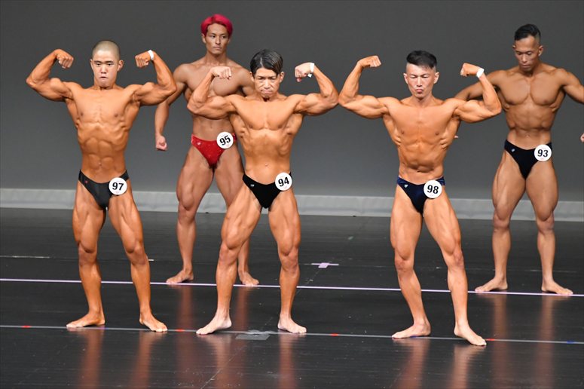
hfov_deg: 6.5
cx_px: 292
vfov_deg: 4.4
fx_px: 5108
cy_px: 194
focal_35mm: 315
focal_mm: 210
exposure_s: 1/400
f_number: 5.6
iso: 5000
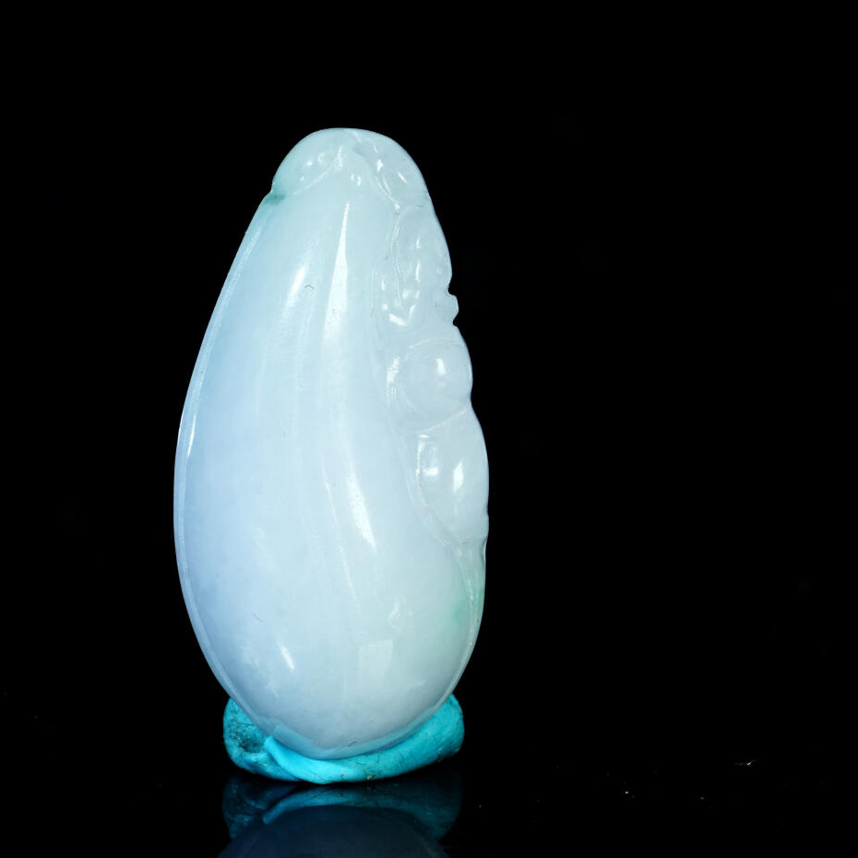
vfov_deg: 8.7
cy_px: 429
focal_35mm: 201
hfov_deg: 8.7
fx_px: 5637
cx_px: 381
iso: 100
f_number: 18
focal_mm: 105
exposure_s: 1/160
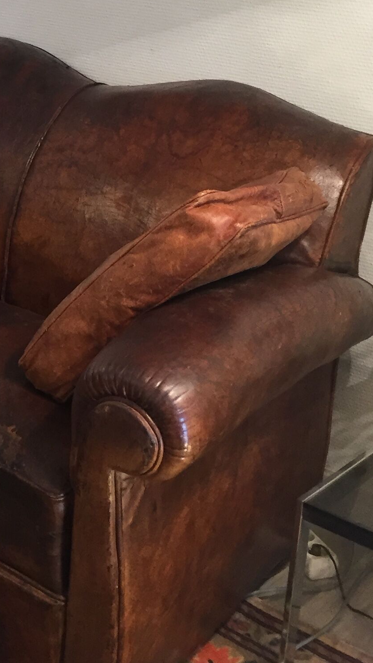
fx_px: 1213
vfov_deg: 29.7
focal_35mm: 69
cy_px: 117
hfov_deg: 16.4
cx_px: -137
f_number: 2.2
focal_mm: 4.15
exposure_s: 1/33
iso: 160
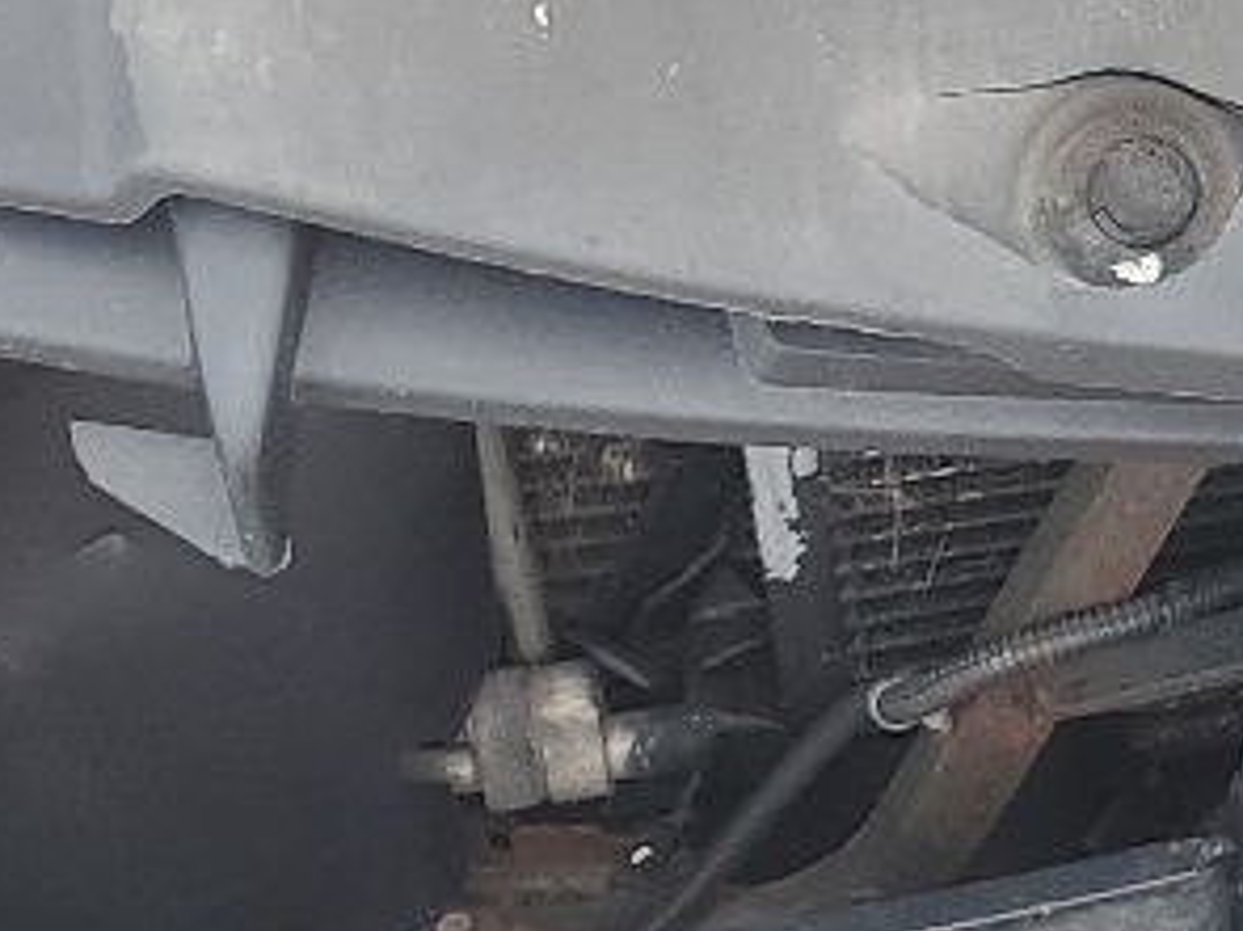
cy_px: -476
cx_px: 2132
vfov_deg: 10.2
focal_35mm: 141
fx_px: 5061
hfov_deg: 12.9
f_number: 1.5
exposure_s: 1/357
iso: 50
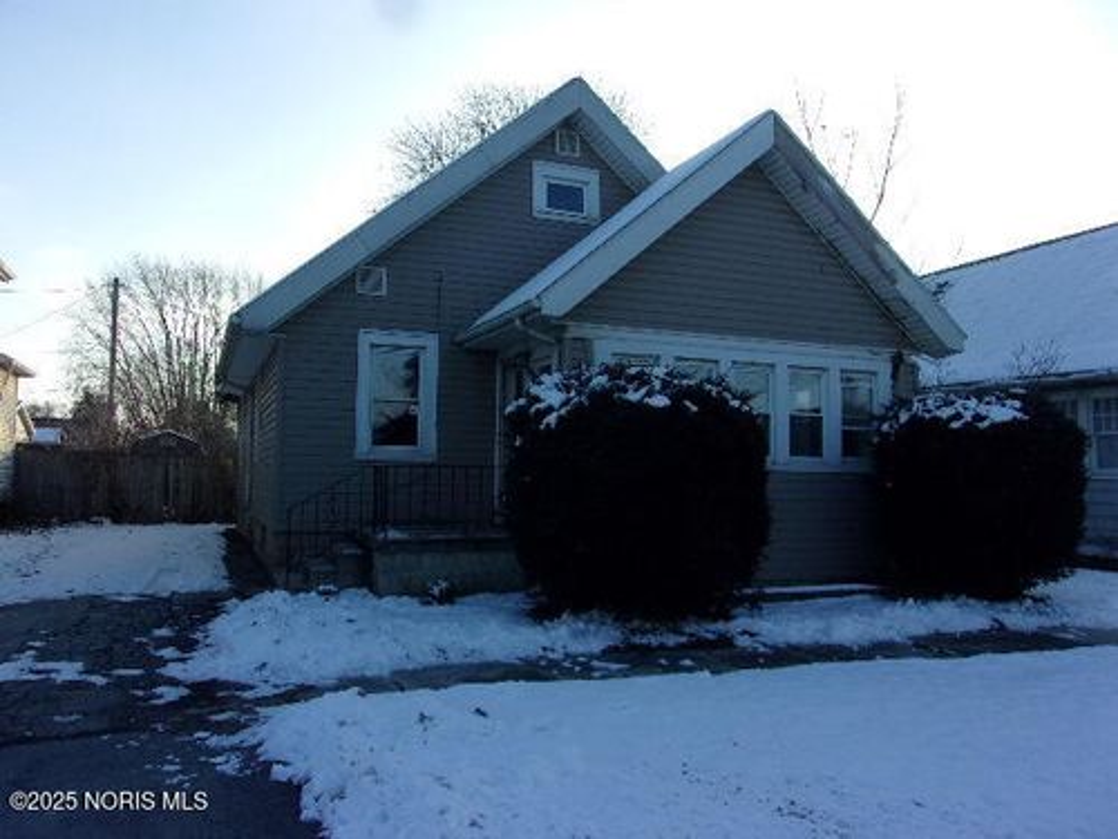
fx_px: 872
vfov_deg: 51.4
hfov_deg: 65.3
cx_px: 559
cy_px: 420
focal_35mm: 27
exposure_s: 1/110
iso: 200
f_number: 10.4
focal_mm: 4.9
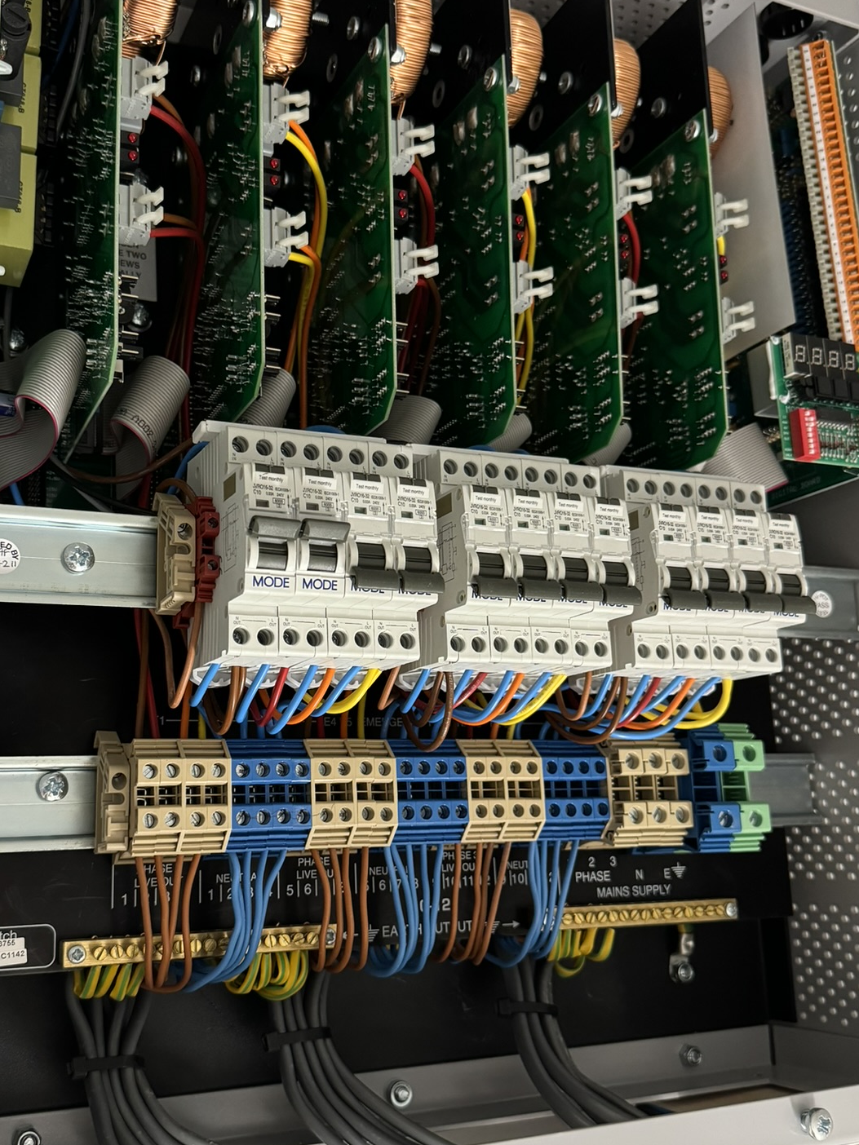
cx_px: 365
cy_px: 603
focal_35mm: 35
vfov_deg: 52.6
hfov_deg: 40.6
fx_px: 1158
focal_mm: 6.76
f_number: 1.78
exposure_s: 1/50
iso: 500
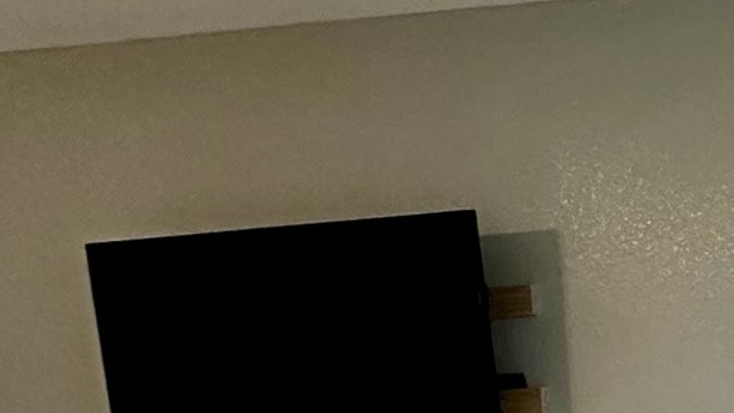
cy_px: 416
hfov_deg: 21.0
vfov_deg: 19.5
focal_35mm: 60
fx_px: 1168
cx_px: 1367
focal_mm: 2.22
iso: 250
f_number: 2.2
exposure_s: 1/120
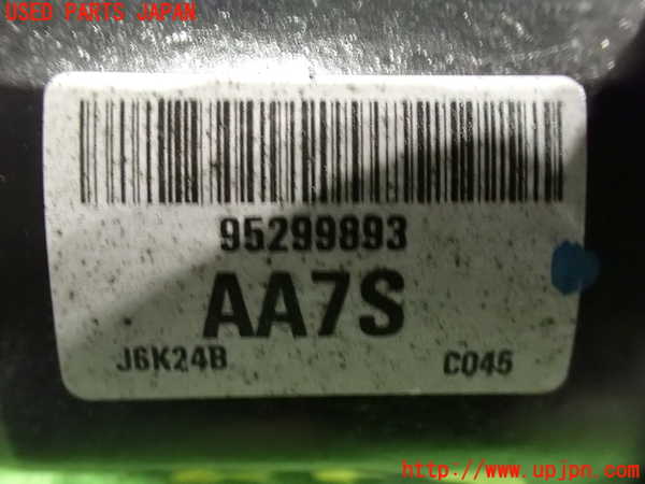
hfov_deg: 60.0
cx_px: 322
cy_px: 242
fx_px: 559
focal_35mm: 30
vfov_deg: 46.8
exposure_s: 1/8
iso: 1600
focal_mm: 5.4
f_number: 2.3
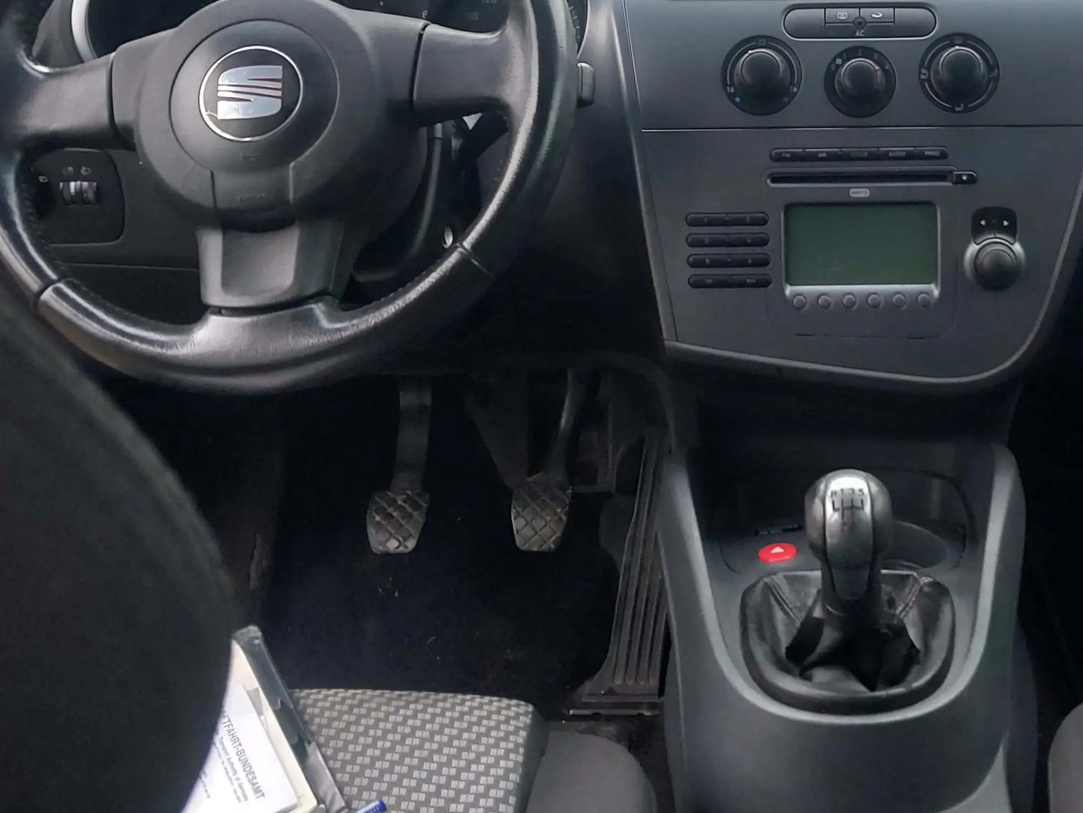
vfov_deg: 24.8
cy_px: 149
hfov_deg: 32.5
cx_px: 826
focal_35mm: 58
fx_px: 1815
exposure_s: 1/50
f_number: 1.8
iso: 80
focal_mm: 4.6
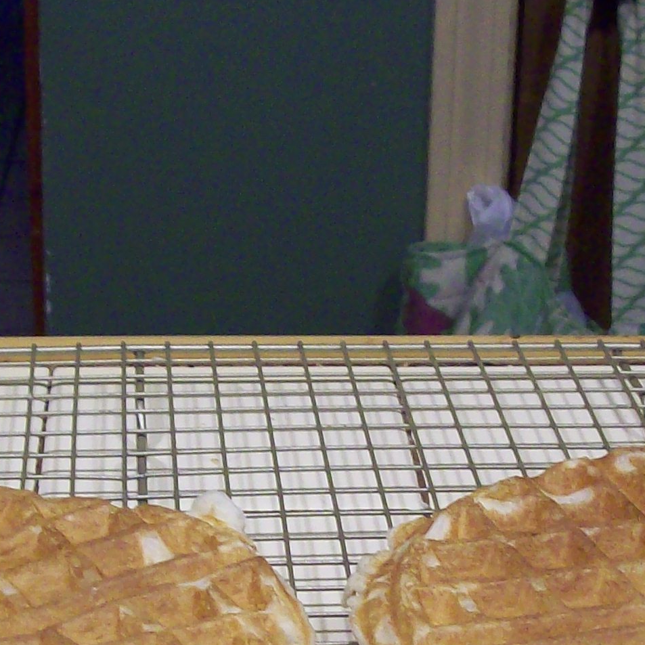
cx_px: 298
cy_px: 535
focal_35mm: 102
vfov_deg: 16.9
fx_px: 2150
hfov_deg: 17.1
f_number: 2.7
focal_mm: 6
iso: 160
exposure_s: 1/10.9
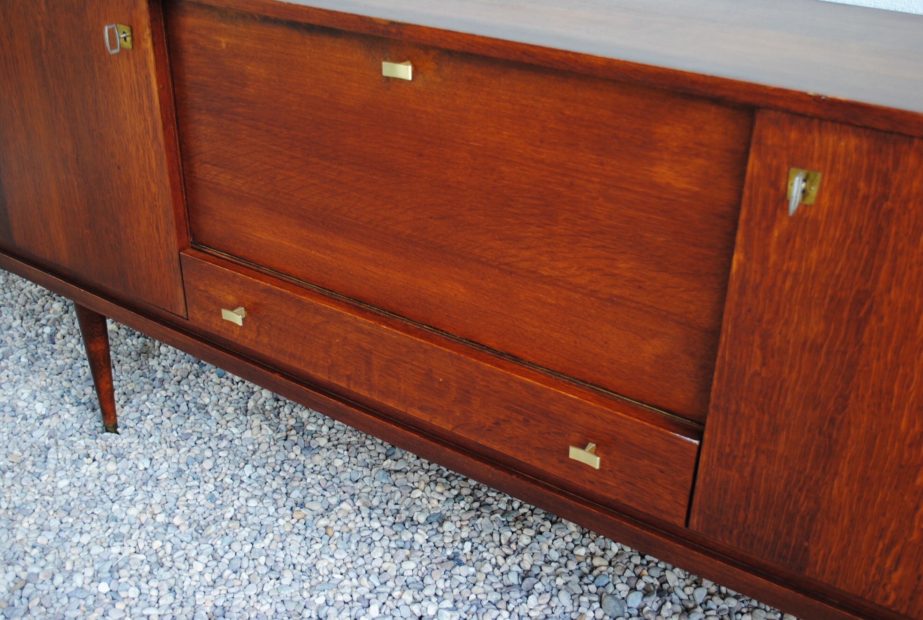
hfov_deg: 53.0
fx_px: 925
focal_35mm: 36
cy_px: 310
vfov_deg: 37.0
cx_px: 462
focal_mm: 24
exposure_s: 1/40
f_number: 4
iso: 200
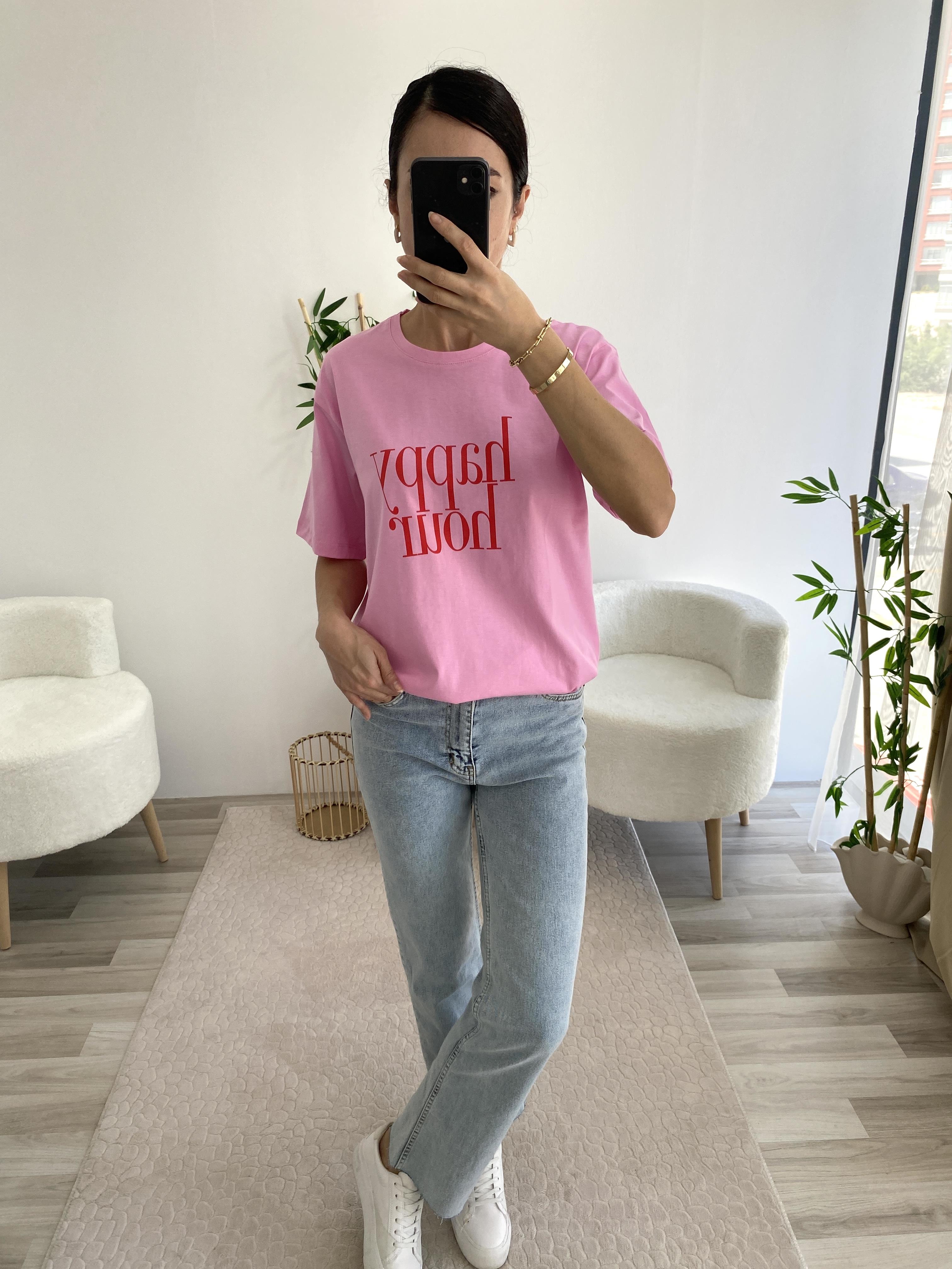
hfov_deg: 53.1
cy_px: 634
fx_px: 953
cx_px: 476
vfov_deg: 67.3
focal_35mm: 26
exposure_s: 1/424
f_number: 1.8
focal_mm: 4.25
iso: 32
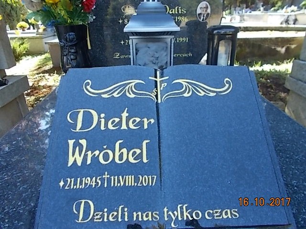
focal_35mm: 26
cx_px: 153
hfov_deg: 67.3
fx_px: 230
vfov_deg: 53.1
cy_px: 114
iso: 80
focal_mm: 4.6
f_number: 3.2
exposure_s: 1/50
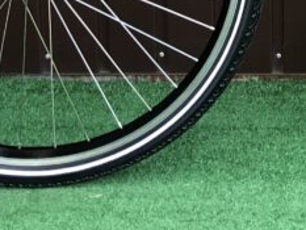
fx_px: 1088
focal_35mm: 123
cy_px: -259
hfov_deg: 15.3
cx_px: 386
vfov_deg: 10.8
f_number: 1.8
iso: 25
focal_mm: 3.99
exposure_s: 1/40
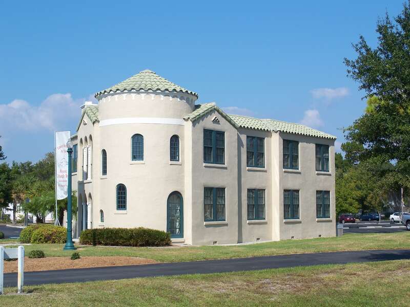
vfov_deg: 21.0
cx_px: 205
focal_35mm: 70
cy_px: 154
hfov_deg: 27.8
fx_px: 829
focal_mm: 14.7
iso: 64
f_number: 4.5
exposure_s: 1/500
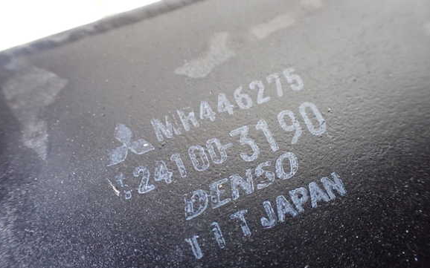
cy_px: 143
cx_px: 218
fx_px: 387
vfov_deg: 38.3
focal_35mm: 33
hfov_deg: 58.2
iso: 800
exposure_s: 1/60
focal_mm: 5.4
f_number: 2.3
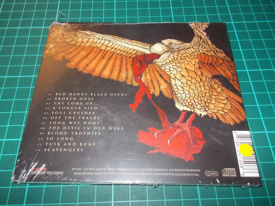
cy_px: 103
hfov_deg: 61.7
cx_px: 138
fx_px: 230
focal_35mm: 29
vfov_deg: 48.2
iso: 200
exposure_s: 1/30
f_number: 3.3
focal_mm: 4.1
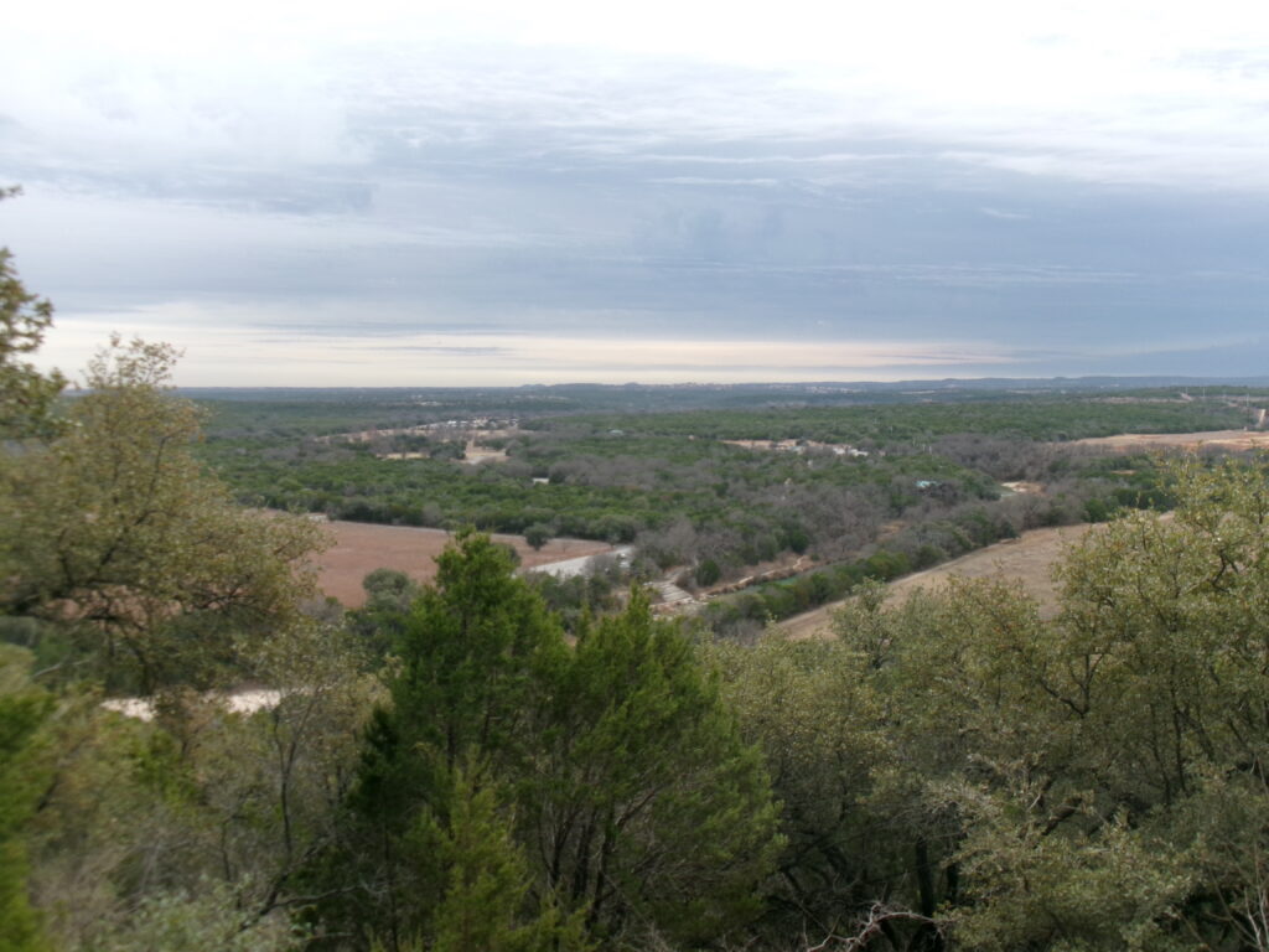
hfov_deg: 51.4
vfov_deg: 39.7
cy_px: 476
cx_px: 634
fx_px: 1320
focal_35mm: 36
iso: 100
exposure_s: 1/40
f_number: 11.8
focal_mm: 6.4
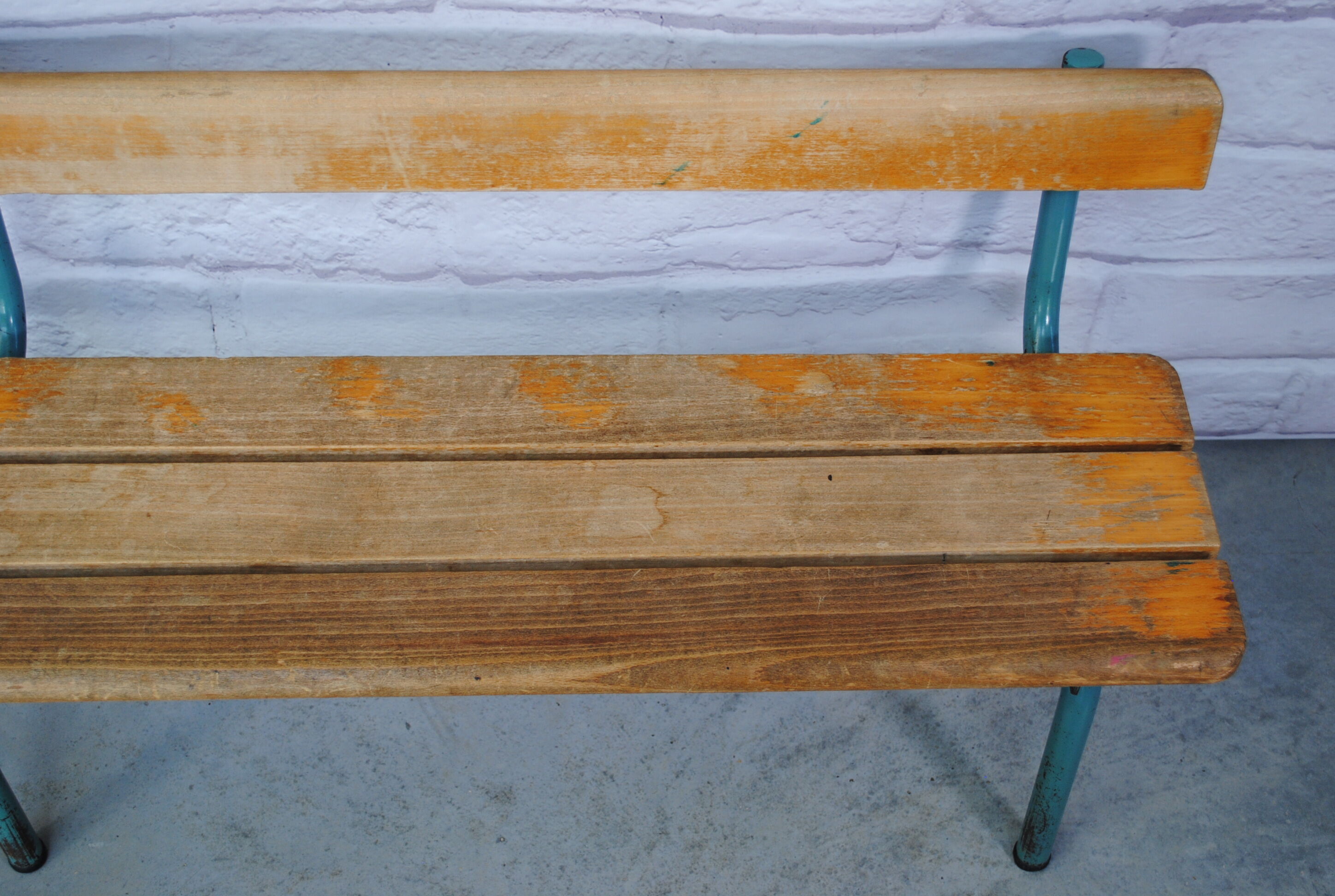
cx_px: 668
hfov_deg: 41.0
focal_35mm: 48
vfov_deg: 28.2
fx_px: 1784
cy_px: 448
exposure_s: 1/60
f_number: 4.8
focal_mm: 32
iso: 200
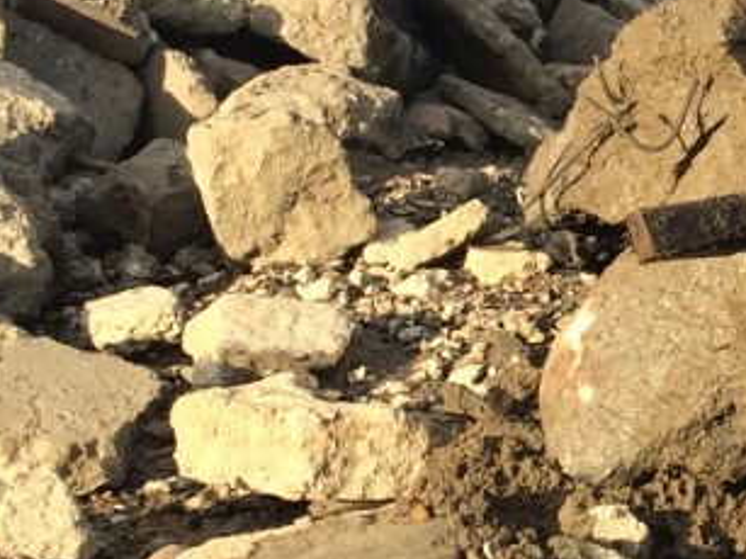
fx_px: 2930
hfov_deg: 13.8
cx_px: 1067
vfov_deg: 10.9
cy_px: 146
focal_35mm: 136
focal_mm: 4.15
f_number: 2.2
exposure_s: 1/912
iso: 32
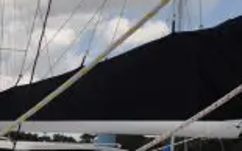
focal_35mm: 63
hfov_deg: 20.4
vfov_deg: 19.7
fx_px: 416
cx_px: -214
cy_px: 169
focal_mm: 10
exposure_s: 1/400
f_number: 10
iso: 200
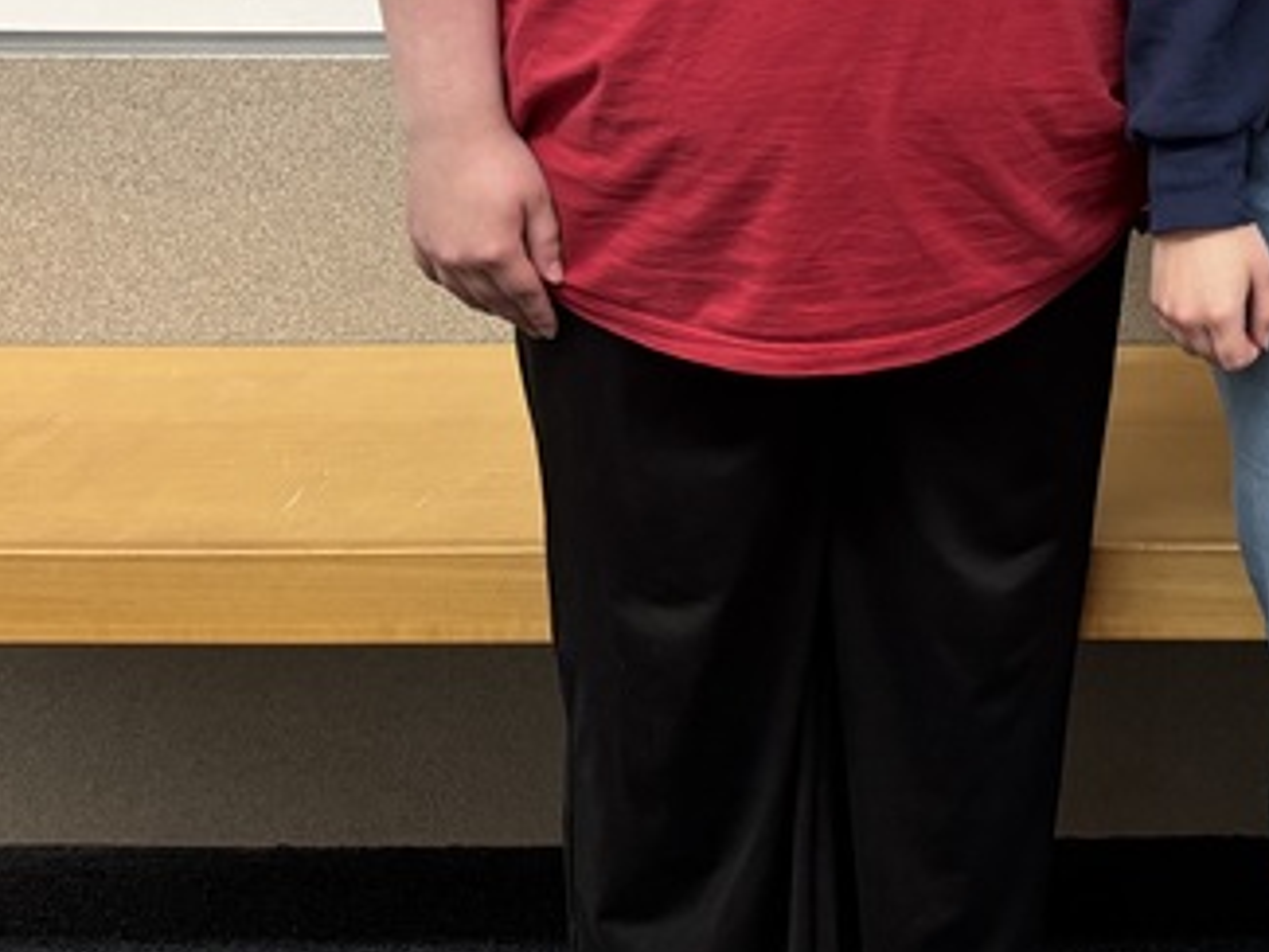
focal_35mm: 82
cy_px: -367
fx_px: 3007
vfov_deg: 16.7
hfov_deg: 20.3
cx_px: 1921
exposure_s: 1/60
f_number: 1.6
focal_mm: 5.96
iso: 100
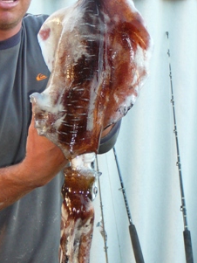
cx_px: 42
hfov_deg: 12.5
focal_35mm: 118
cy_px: 115
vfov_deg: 16.7
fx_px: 895
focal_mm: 10.5
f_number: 3.7
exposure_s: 1/30
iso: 125
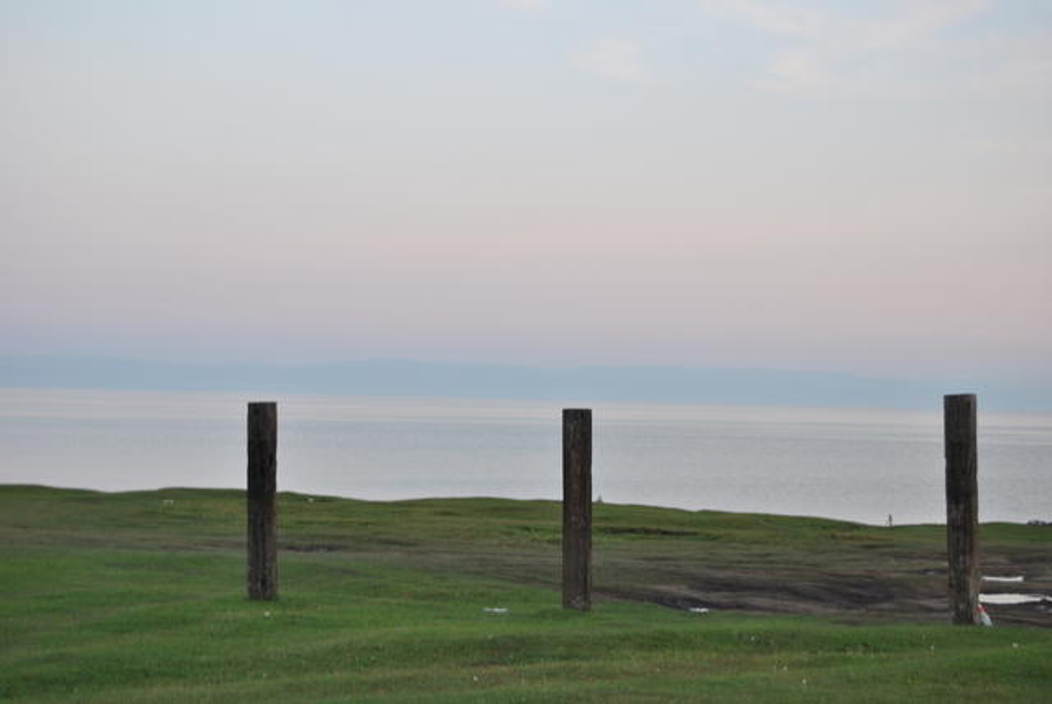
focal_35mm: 82
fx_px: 2413
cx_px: 526
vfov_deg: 16.6
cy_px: 352
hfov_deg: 24.6
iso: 200
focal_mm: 55
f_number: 5.6
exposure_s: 1/50
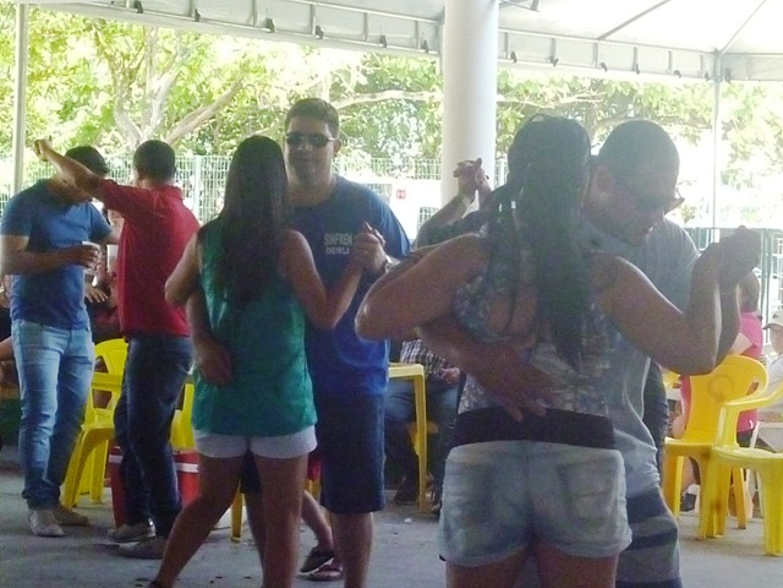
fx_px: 2533
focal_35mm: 112
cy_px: 294
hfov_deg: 17.6
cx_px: 392
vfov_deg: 13.2
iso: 2000
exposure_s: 1/250
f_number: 6.5
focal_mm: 20
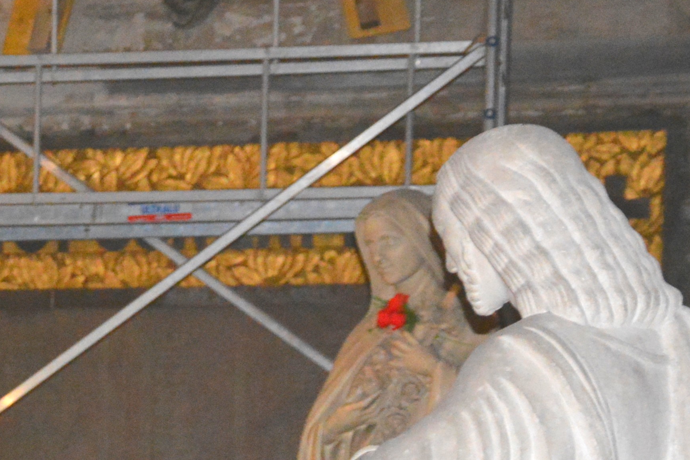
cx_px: -389
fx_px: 3795
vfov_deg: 6.9
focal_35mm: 198
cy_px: 616
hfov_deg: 10.0
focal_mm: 38
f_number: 4.5
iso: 3200
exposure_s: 1/60
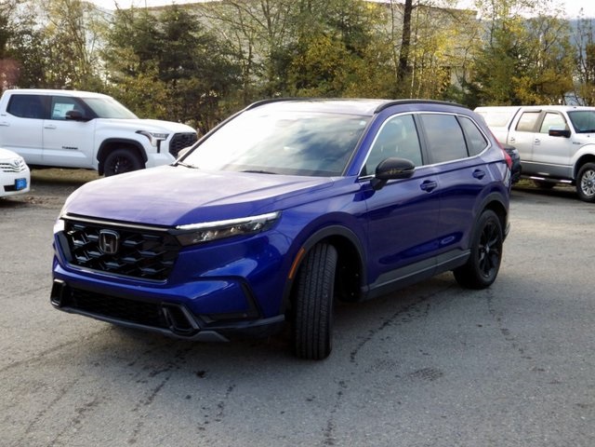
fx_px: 859
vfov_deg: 29.1
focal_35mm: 50
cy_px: 224
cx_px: 298
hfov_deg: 38.2
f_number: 3.8
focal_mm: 9
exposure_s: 1/125
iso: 100
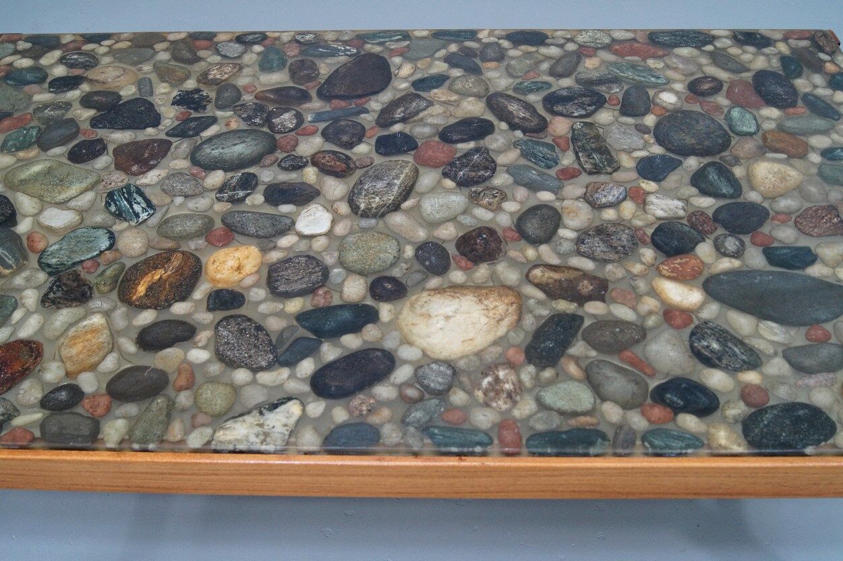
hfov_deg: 53.2
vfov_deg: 36.8
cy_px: 280
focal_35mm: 36
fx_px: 843
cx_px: 422
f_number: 8
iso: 800
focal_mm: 24
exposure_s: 1/13
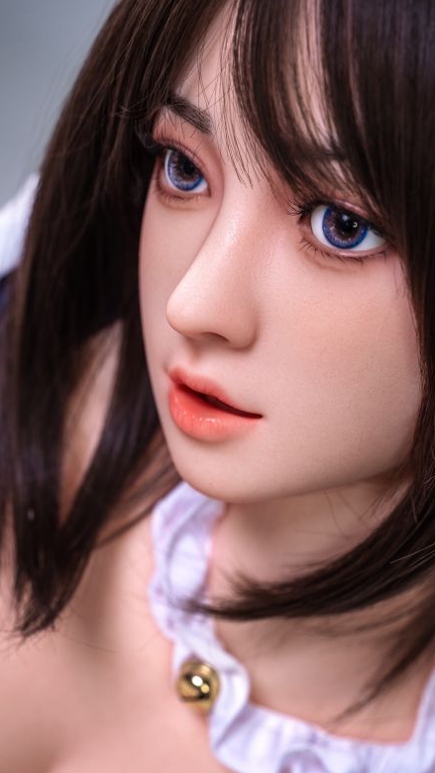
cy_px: 443
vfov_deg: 30.1
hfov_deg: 17.2
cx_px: 237
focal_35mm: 70
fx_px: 1436
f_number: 4.5
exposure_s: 1/60
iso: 50
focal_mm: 58
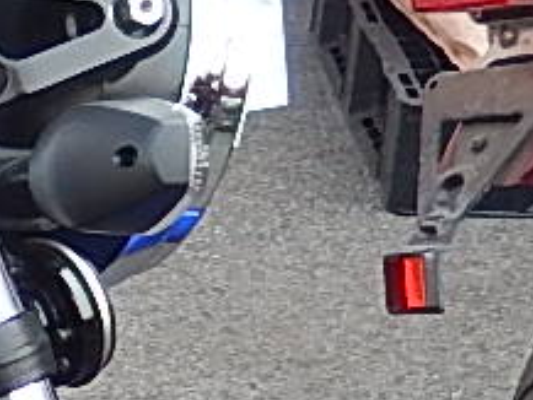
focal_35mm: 184
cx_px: -951
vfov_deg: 7.9
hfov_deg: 9.1
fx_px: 2835
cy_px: 623
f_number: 3.4
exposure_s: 1/250
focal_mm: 4.5
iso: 125
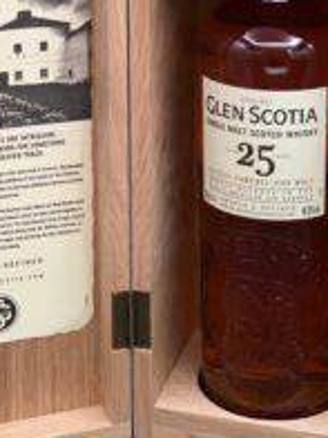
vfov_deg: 18.4
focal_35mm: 106
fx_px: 1339
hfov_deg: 14.0
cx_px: 132
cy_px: 85
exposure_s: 1/14
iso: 400
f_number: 2
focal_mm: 6
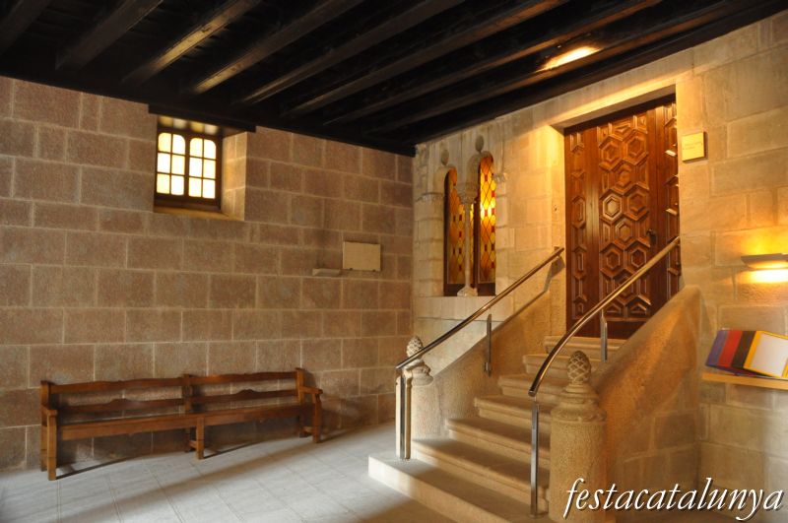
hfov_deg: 67.5
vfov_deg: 47.8
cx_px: 394
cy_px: 262
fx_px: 590
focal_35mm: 27
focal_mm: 18
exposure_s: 1/15
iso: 1600
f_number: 3.5
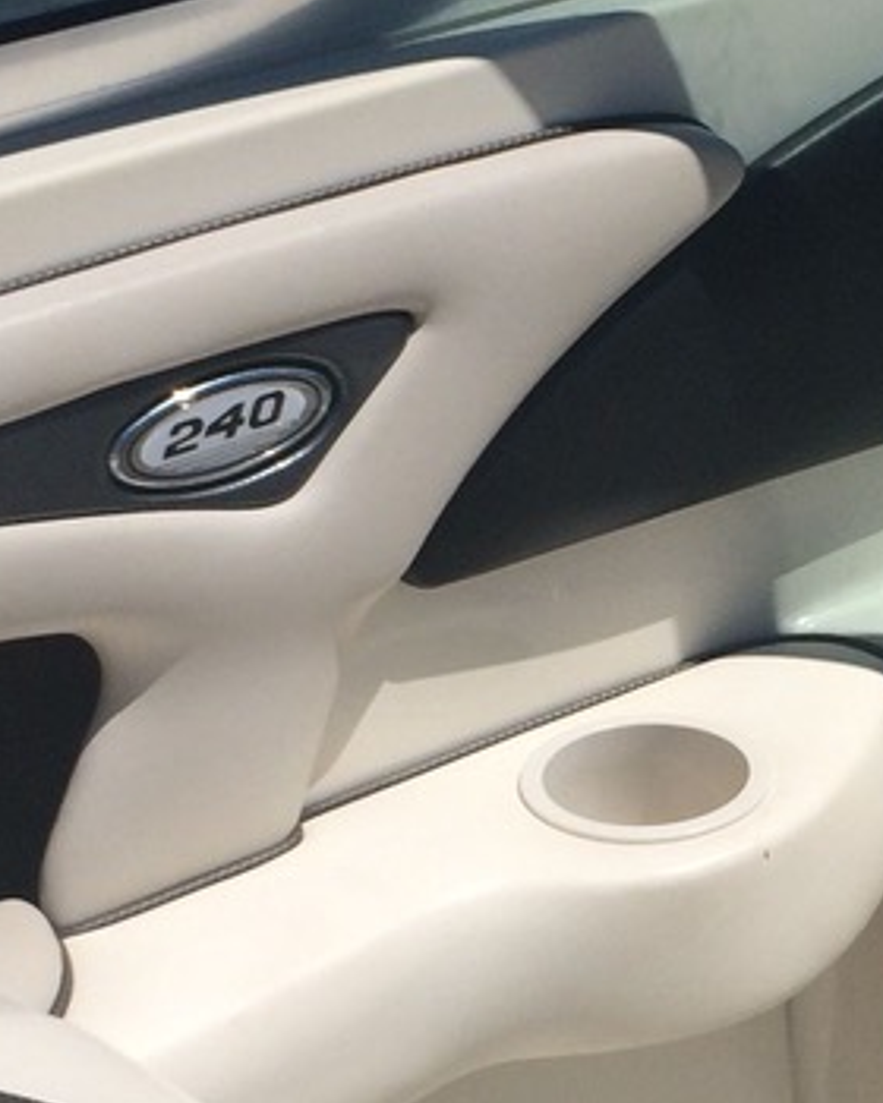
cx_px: 1031
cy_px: 804
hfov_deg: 14.0
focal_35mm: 107
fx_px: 3495
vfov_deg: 17.9
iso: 40
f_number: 2.2
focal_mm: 4.12
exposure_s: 1/6849
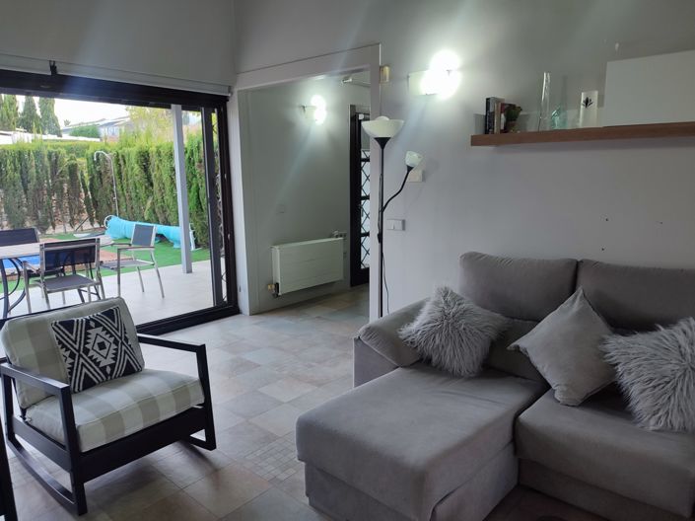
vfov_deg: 56.8
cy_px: 260
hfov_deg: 71.6
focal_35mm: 24
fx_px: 482
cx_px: 348
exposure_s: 1/40
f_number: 1.89
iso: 58
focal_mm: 5.89
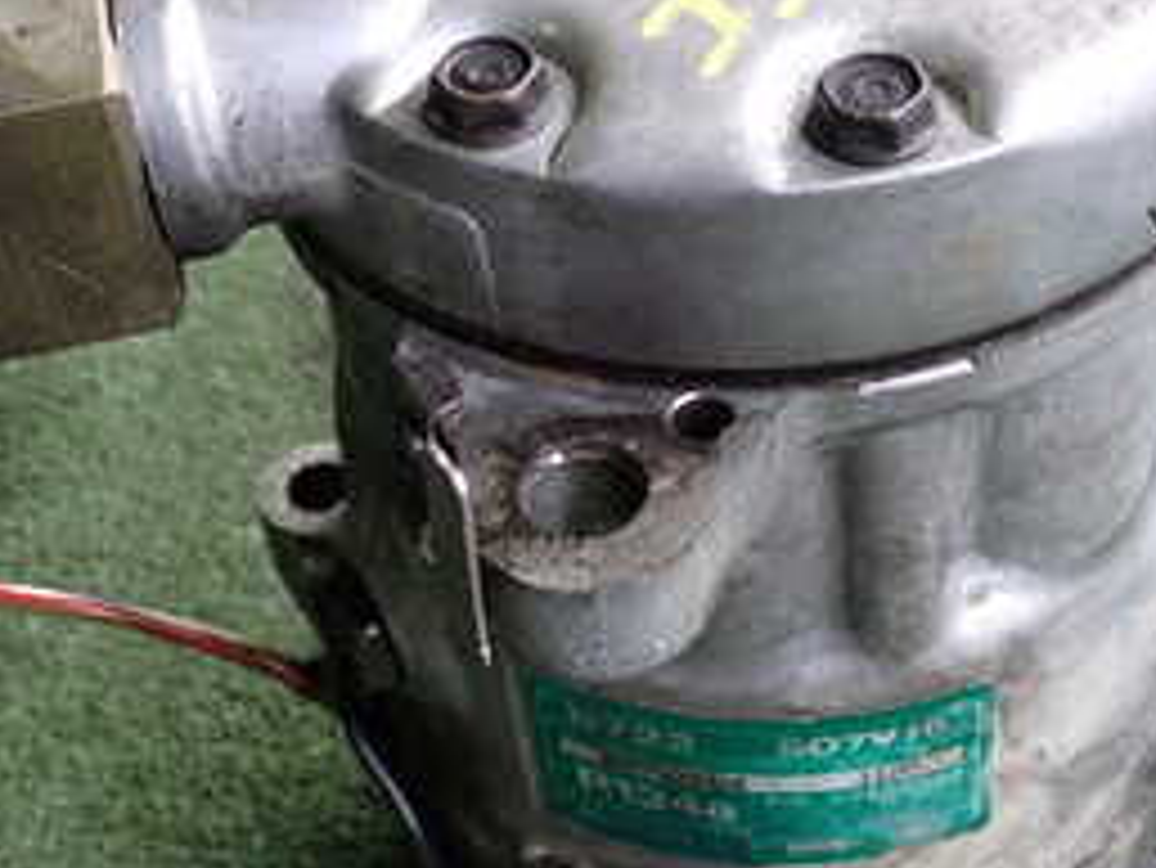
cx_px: 733
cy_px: 382
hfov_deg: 27.7
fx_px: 2339
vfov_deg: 21.0
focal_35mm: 70
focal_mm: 5.4
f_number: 2.3
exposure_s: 1/100
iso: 200
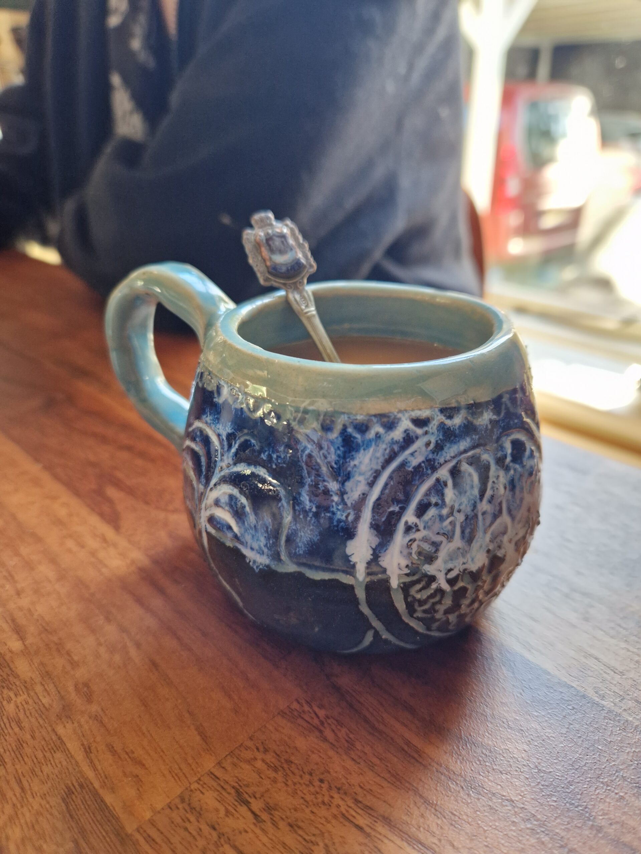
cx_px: 320
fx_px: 568
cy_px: 427
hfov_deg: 58.9
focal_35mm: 23
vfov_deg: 73.9
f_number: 1.8
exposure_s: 1/100
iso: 400
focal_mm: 5.4
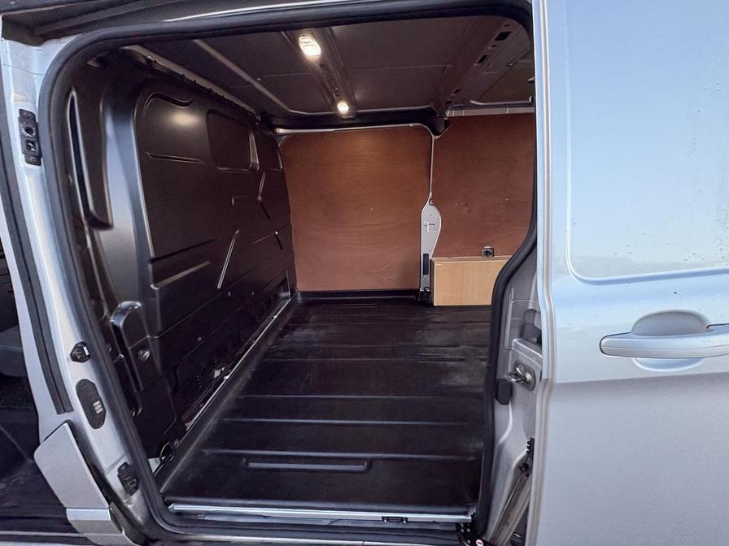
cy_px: 273
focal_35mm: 14
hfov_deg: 102.1
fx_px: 295
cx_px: 364
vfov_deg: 85.7
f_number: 2.2
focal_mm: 2.22
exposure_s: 1/99
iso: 200
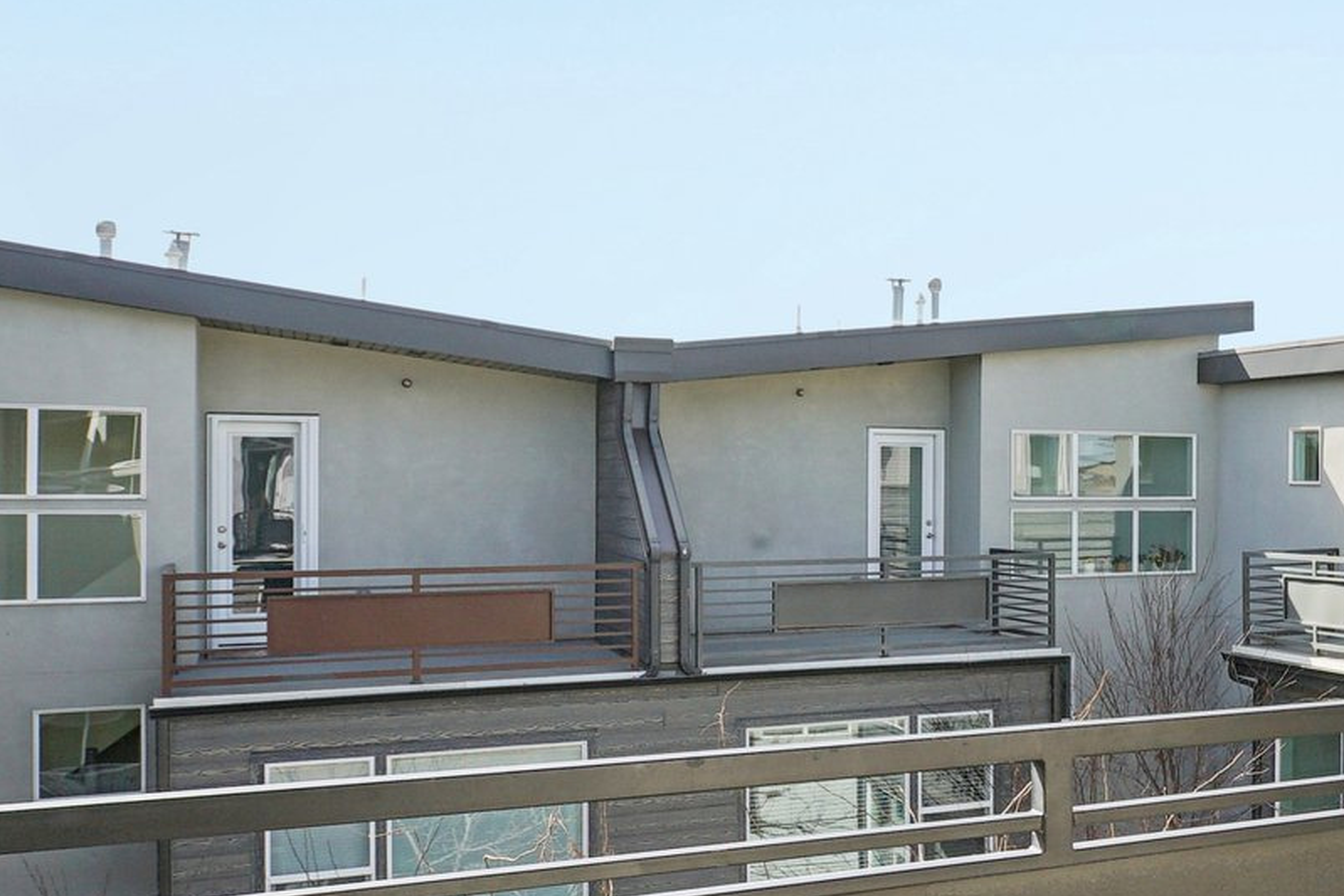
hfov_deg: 42.5
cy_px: 465
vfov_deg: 32.6
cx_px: 1263
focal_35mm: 41
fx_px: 1531
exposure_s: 1/200
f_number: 8
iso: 100
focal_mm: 16
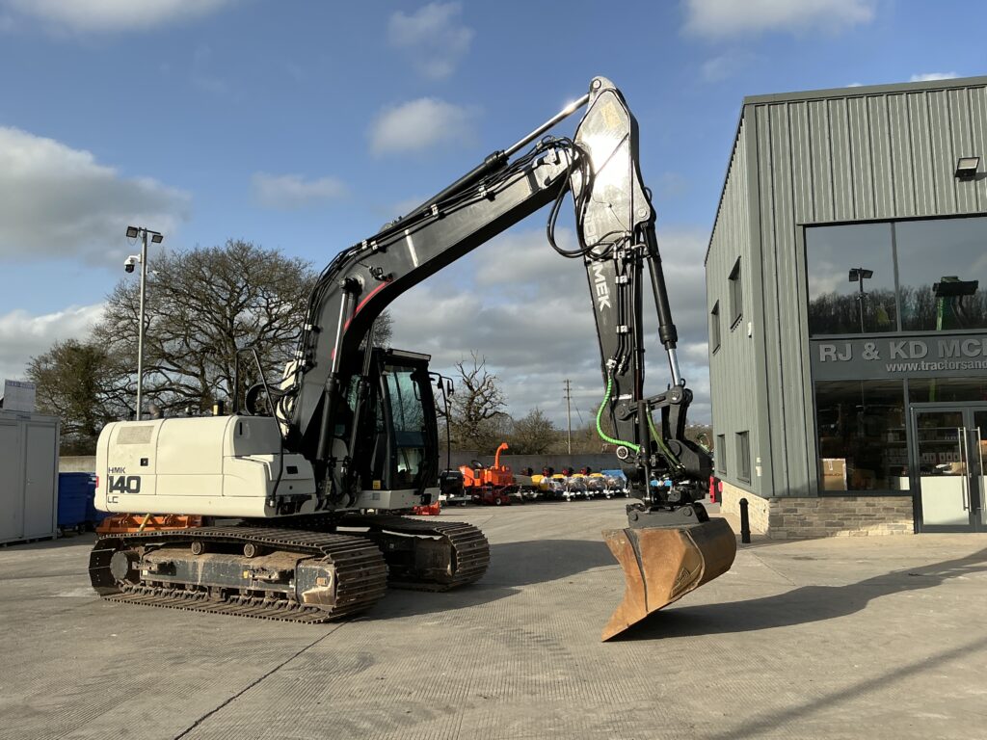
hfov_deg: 63.4
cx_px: 494
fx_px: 798
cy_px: 370
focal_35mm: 28
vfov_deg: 49.7
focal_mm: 3
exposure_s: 1/1730
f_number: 1.8
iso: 25
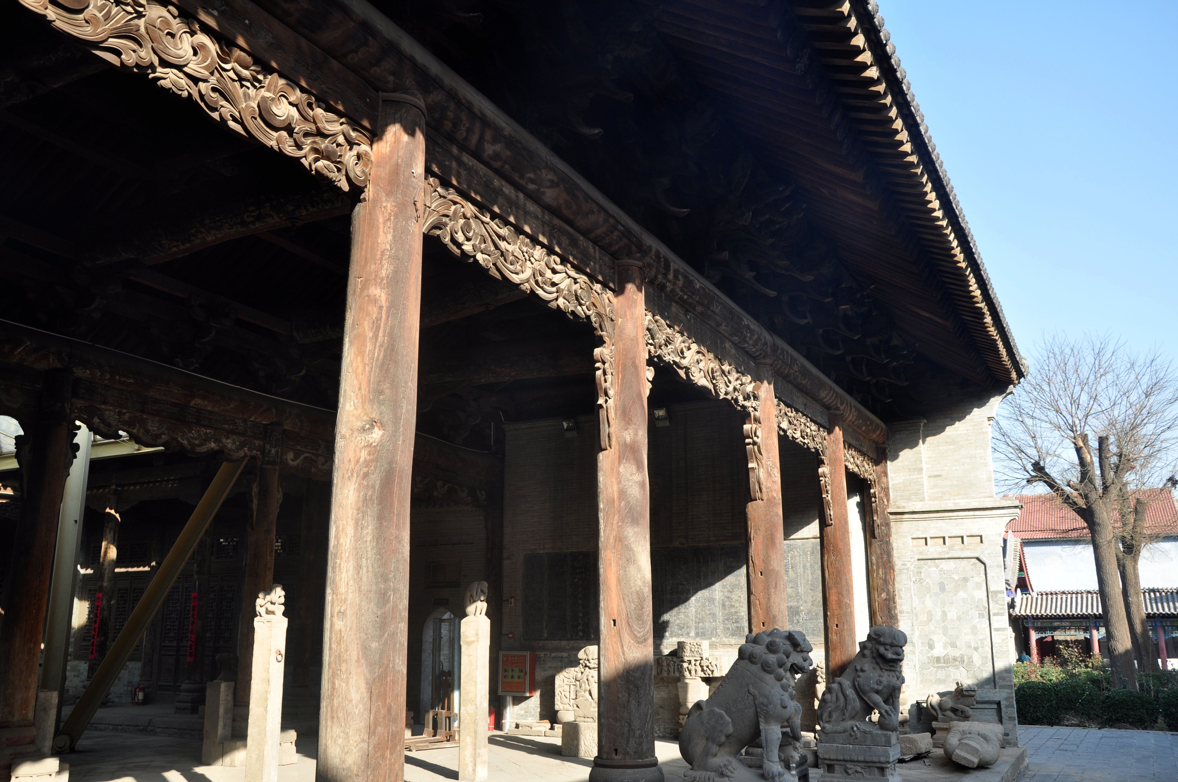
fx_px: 1029
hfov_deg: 59.6
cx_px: 589
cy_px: 391
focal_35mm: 32
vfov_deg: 41.6
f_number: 6.3
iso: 220
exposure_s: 1/200
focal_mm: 21
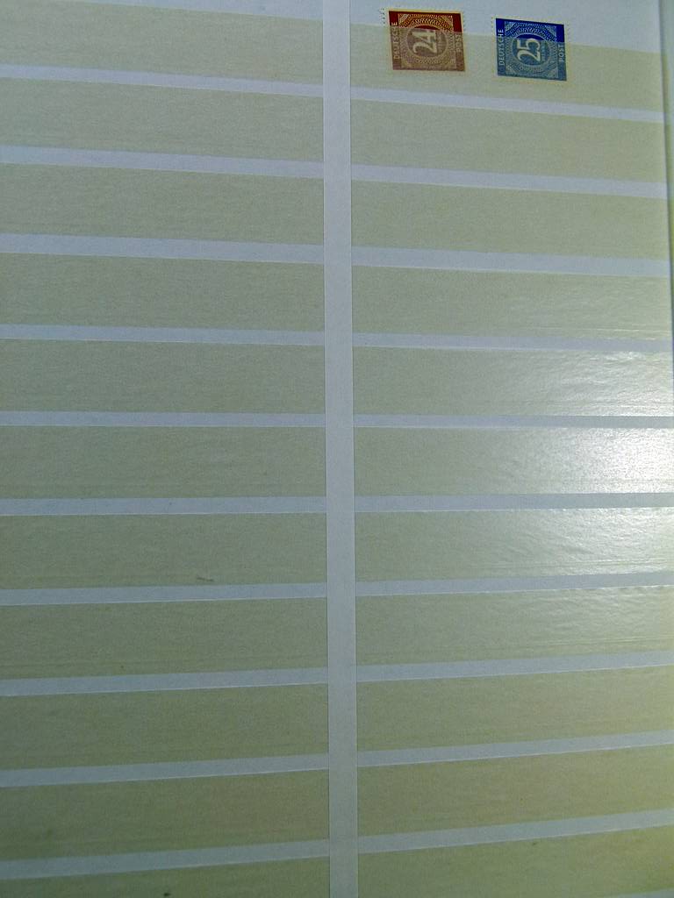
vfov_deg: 52.6
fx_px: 909
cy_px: 449
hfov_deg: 40.7
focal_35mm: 35
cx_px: 337
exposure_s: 1/125
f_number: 4
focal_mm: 6.3
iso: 100
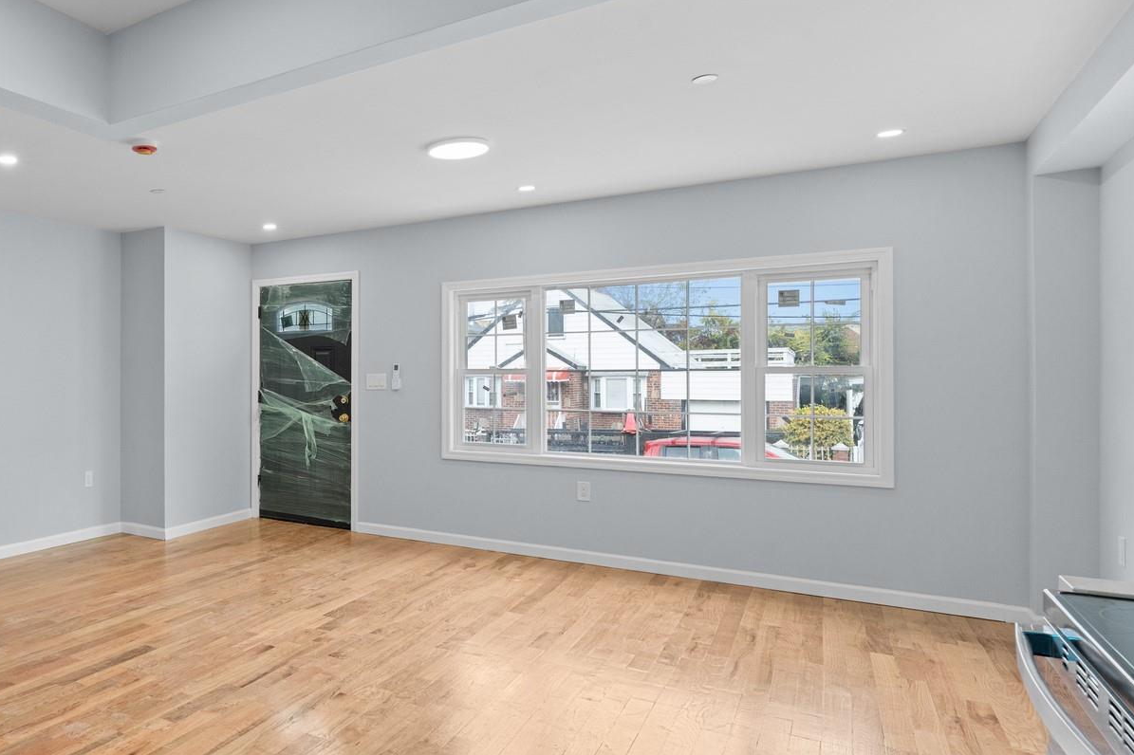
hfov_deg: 65.9
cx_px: 202
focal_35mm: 24
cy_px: 371
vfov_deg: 53.1
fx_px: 756
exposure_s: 1/15
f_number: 10
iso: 1600
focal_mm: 14
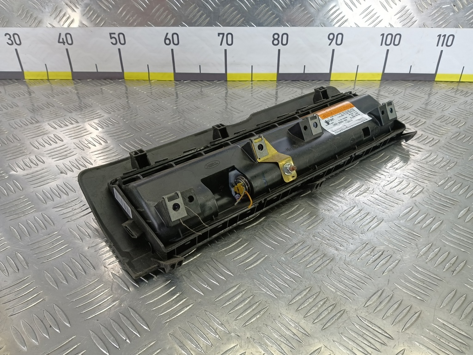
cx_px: 236
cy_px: 178
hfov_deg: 73.9
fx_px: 314
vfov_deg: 58.9
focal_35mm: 23
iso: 80
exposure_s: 1/50
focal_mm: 4.11
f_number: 1.6
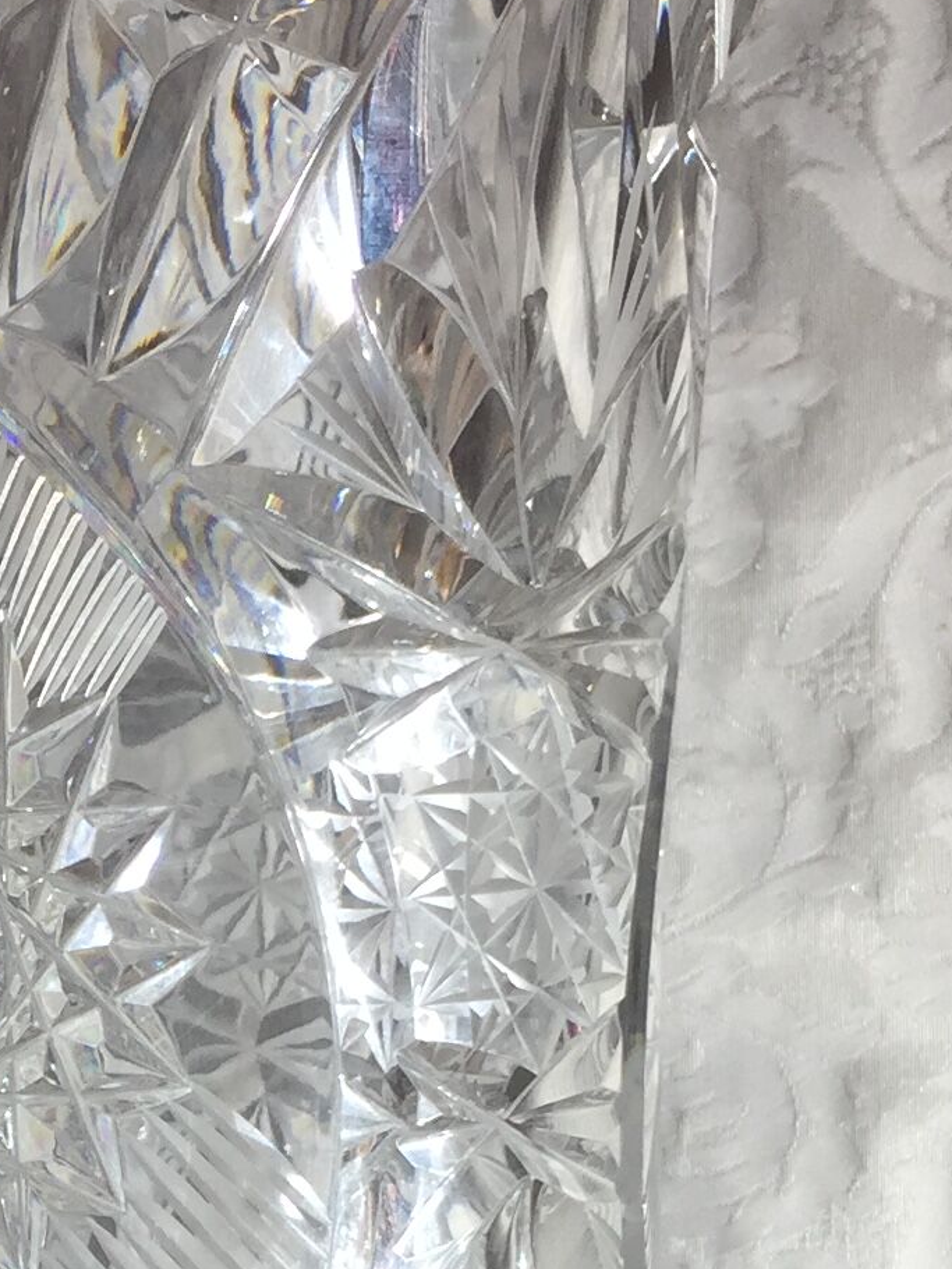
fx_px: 3812
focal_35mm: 104
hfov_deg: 13.9
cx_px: -120
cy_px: 1318
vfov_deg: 18.3
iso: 32
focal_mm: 4.15
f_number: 2.2
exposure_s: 1/100
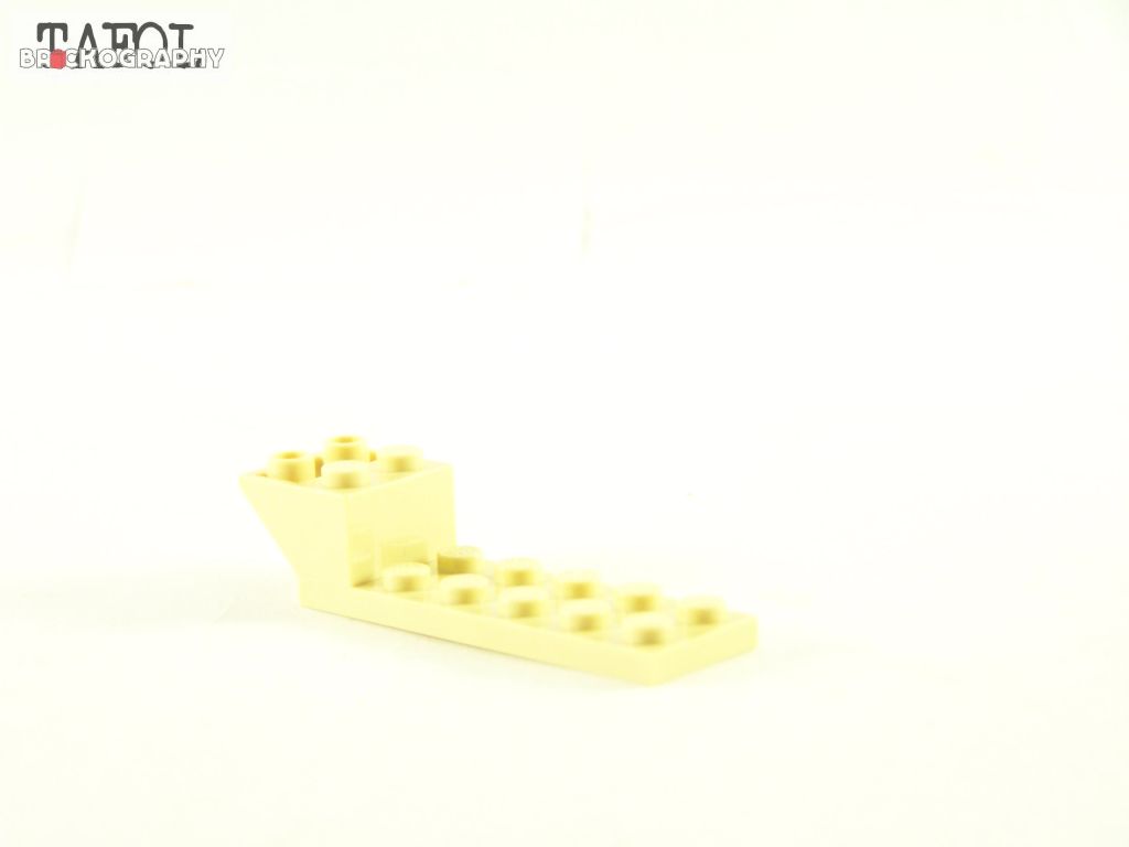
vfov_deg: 14.1
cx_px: 564
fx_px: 3425
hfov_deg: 18.7
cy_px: 424
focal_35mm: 105
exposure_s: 1/60
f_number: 3.2
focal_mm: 17.5
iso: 400
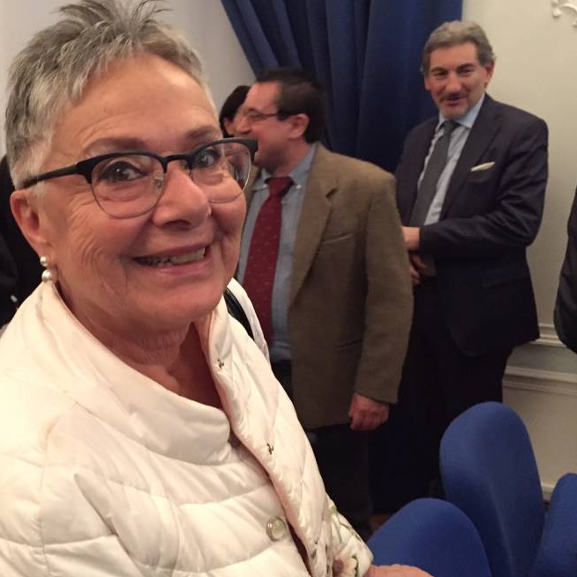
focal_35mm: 40
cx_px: 171
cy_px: 311
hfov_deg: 41.1
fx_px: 754
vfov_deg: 41.8
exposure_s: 1/17
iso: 400
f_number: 2.2
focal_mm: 4.15
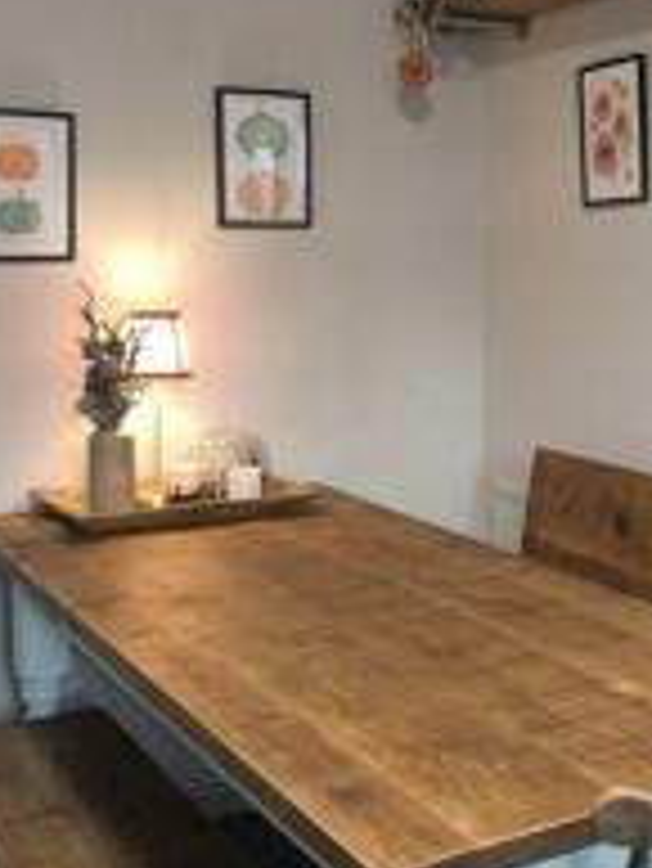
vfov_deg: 36.7
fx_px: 1304
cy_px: 344
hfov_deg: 27.2
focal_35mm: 52
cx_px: 567
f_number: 1.6
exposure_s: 1/50
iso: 400
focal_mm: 6.57
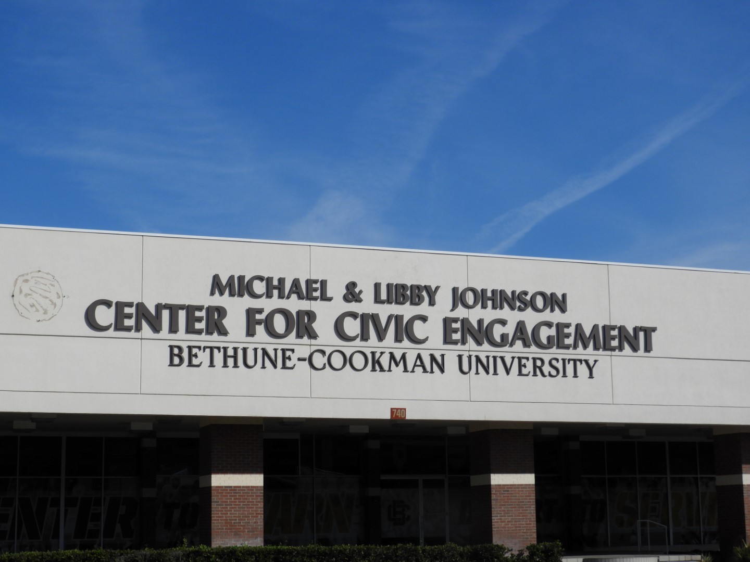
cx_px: 375
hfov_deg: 29.8
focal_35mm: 65
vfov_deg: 22.6
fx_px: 1408
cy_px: 281
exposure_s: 1/2000
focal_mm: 11.6
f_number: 4.2
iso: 100
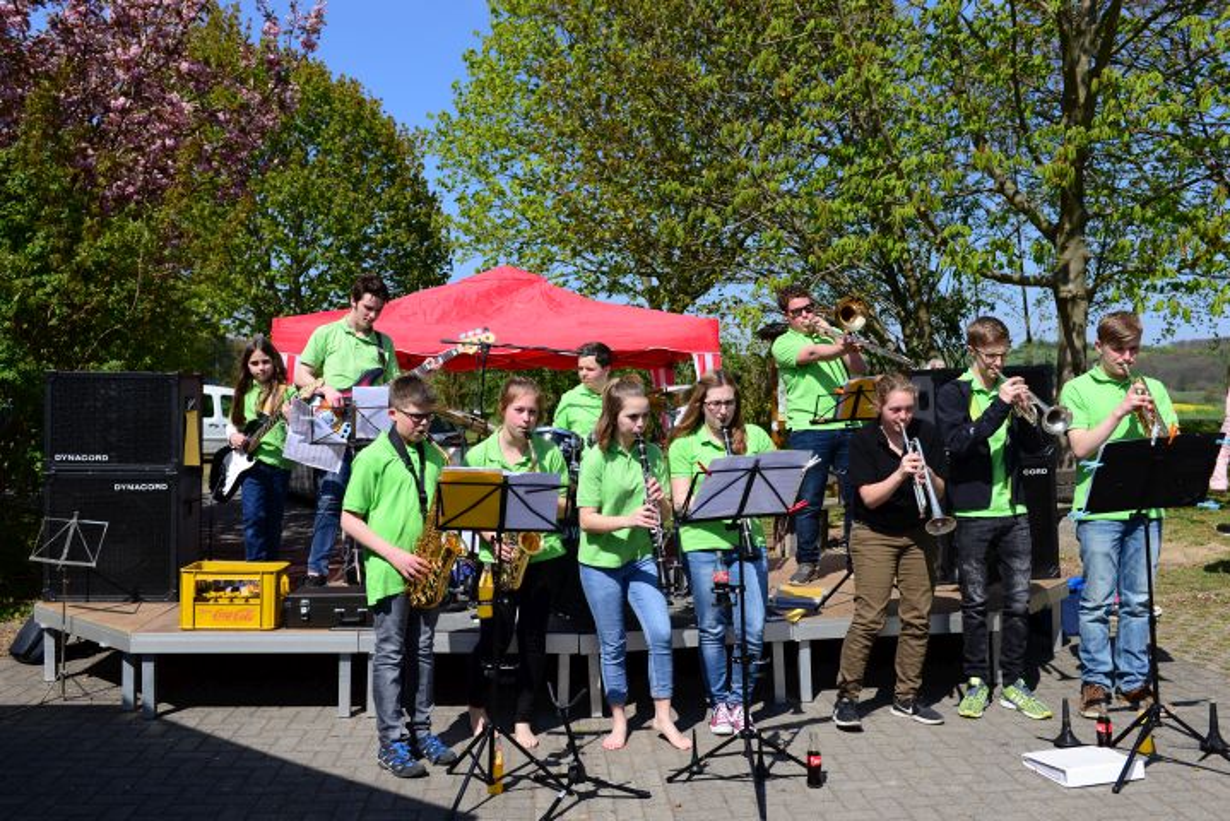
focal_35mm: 32
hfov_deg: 58.7
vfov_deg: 41.2
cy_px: 410
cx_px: 615
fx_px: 1094
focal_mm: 32
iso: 100
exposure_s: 1/400
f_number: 6.3
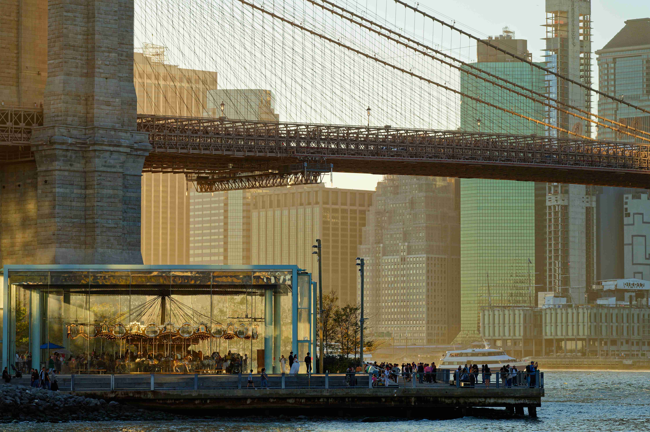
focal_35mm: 120
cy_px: 216
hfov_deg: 17.1
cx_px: 325
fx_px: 2165
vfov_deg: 11.4
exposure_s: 1/250
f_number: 7.1
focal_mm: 120
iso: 100
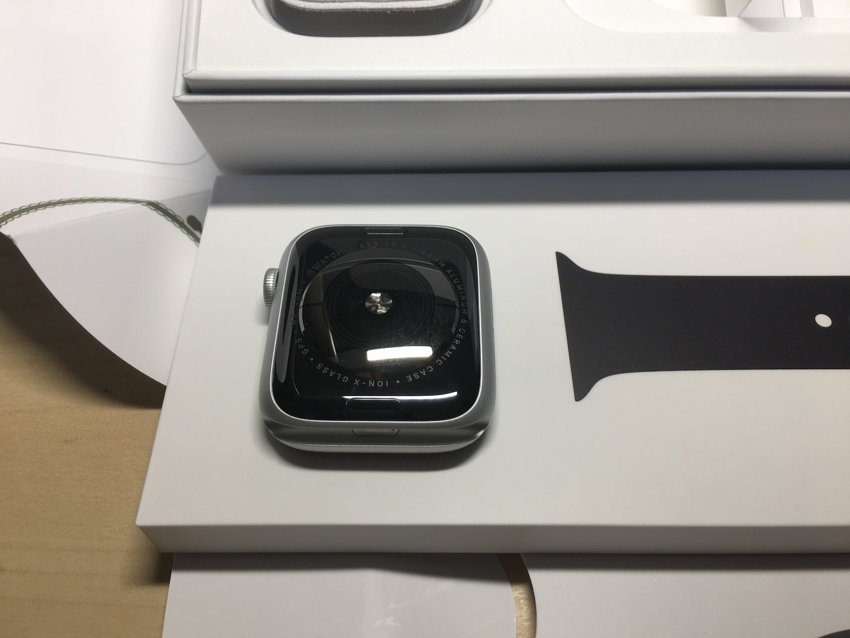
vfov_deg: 48.2
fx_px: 712
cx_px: 425
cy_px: 319
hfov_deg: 61.7
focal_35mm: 29
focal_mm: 4.15
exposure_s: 1/50
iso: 25
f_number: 2.2
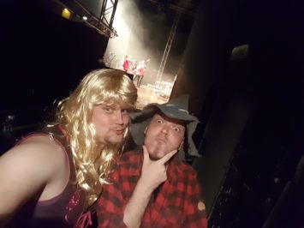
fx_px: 184
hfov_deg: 79.0
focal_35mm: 21
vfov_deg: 63.4
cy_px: 114
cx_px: 152
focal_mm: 2.1
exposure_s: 1/13
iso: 1250
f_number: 1.7
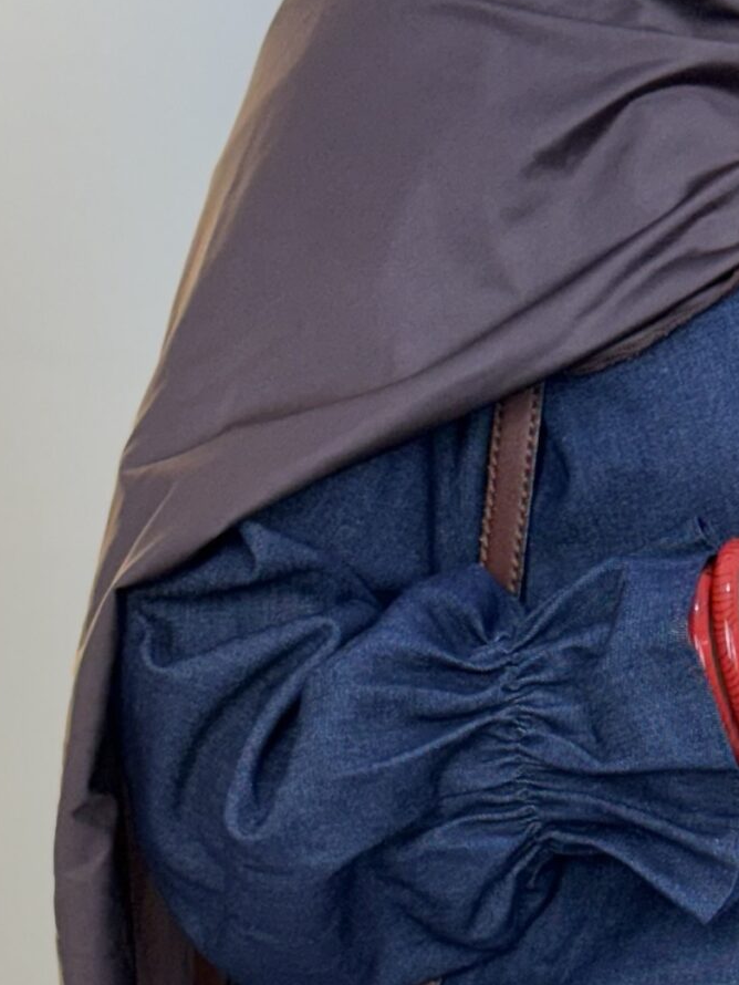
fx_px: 3926
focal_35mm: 138
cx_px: 712
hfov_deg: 10.7
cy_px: 1252
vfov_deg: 13.8
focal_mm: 6.76
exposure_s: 1/223
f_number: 1.78
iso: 64
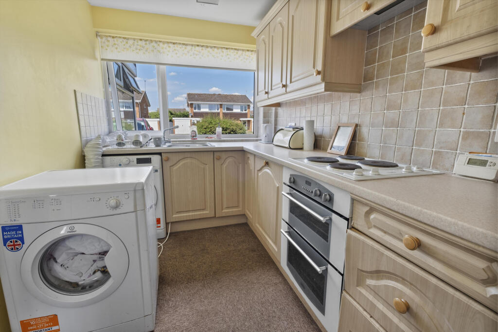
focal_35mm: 15
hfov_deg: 100.4
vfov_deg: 77.3
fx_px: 207
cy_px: 166
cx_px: 249
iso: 160
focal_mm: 10
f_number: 8
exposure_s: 1/12
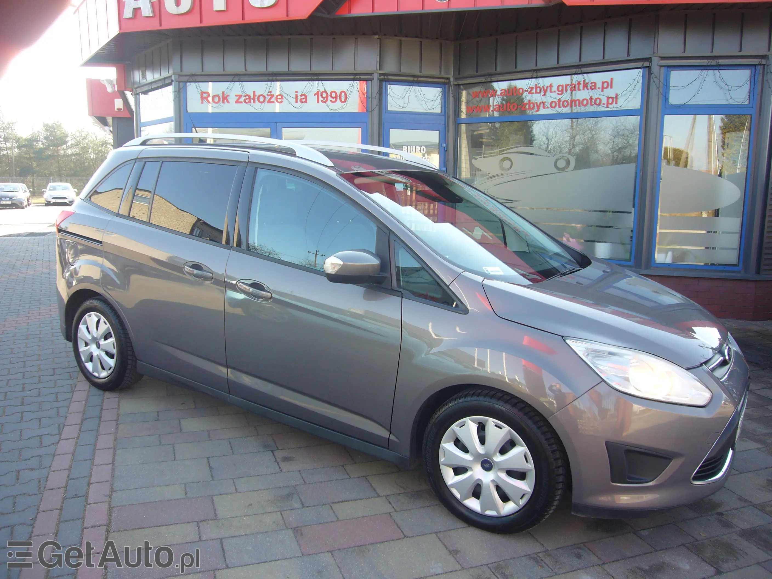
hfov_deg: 63.4
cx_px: 386
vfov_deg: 49.7
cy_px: 290
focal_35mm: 28
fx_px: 624
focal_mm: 4.6
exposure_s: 1/125
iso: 80
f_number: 2.8
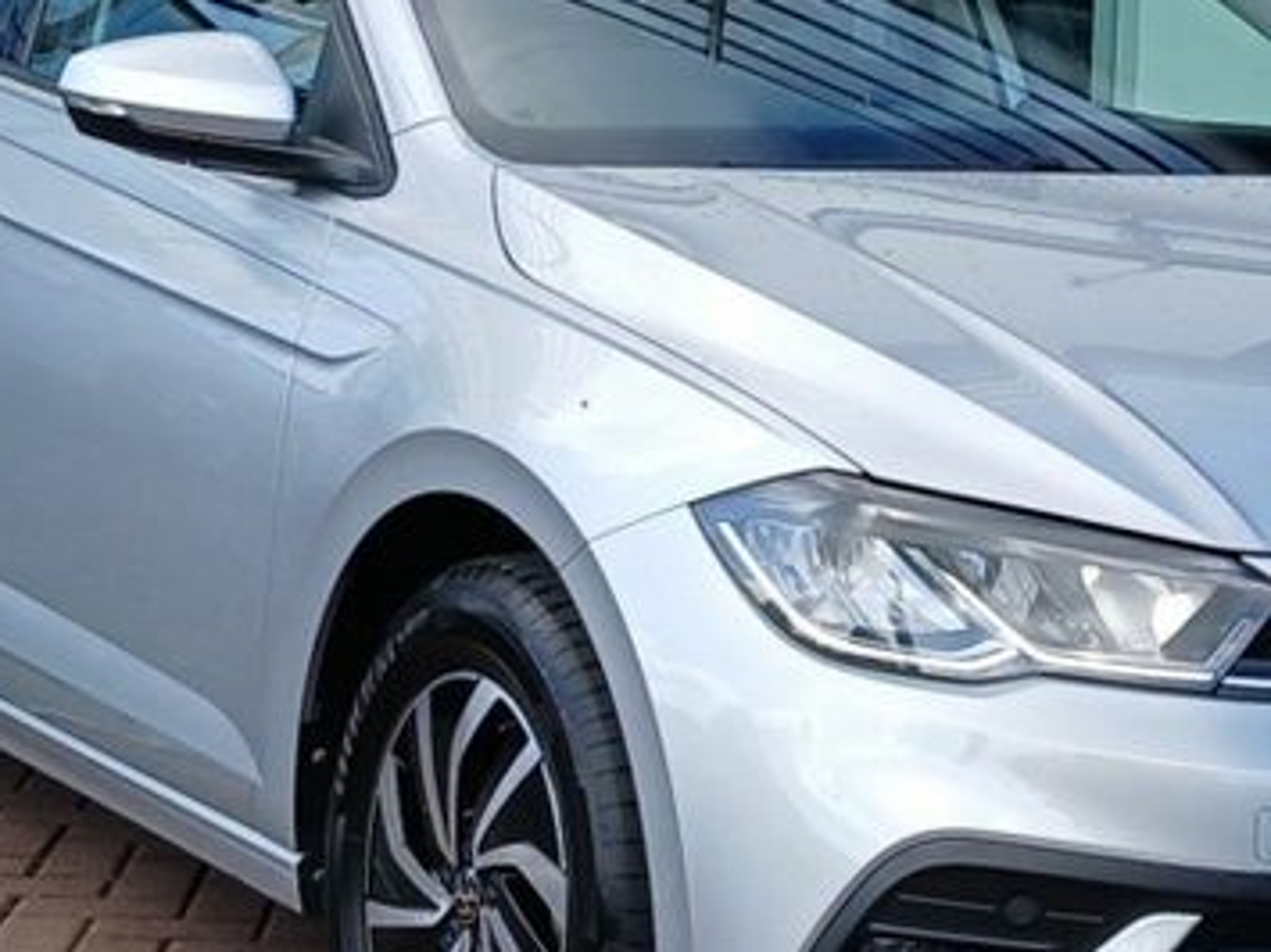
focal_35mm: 44
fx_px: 1615
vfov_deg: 32.9
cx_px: 859
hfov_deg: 42.3
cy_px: 455
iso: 20
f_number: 1.8
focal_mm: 3.98
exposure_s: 1/281
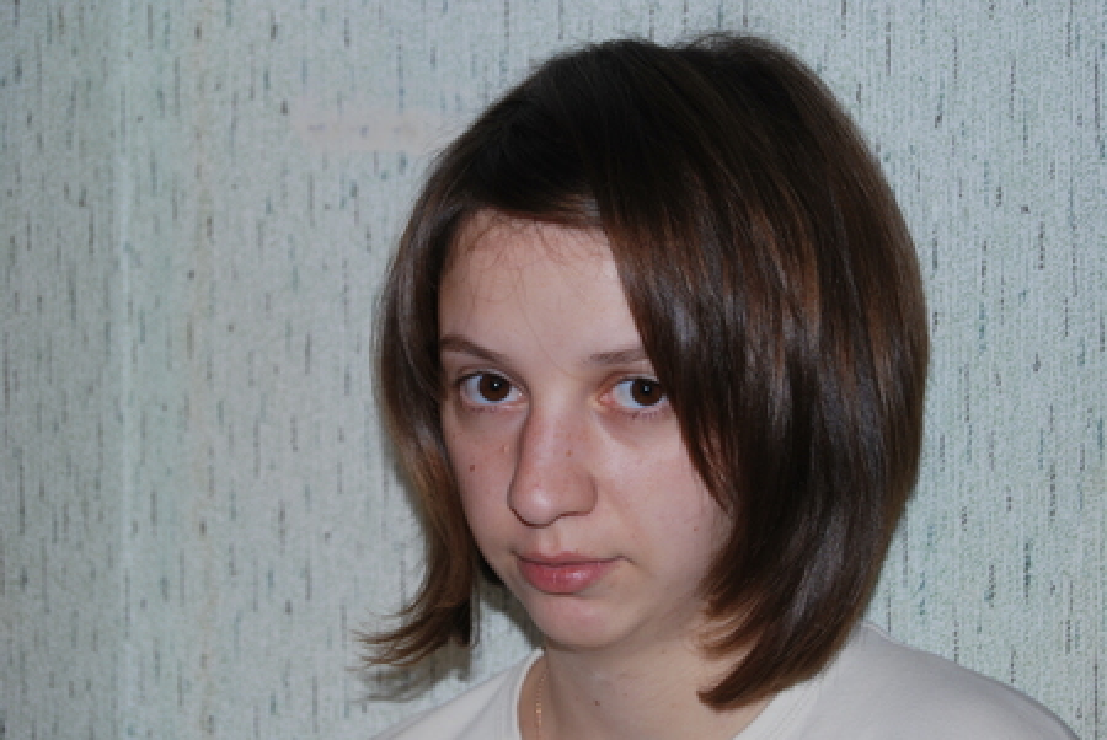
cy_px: 370
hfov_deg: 24.6
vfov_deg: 16.6
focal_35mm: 82
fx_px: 2539
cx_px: 554
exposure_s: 1/60
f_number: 5.6
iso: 200
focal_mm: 55
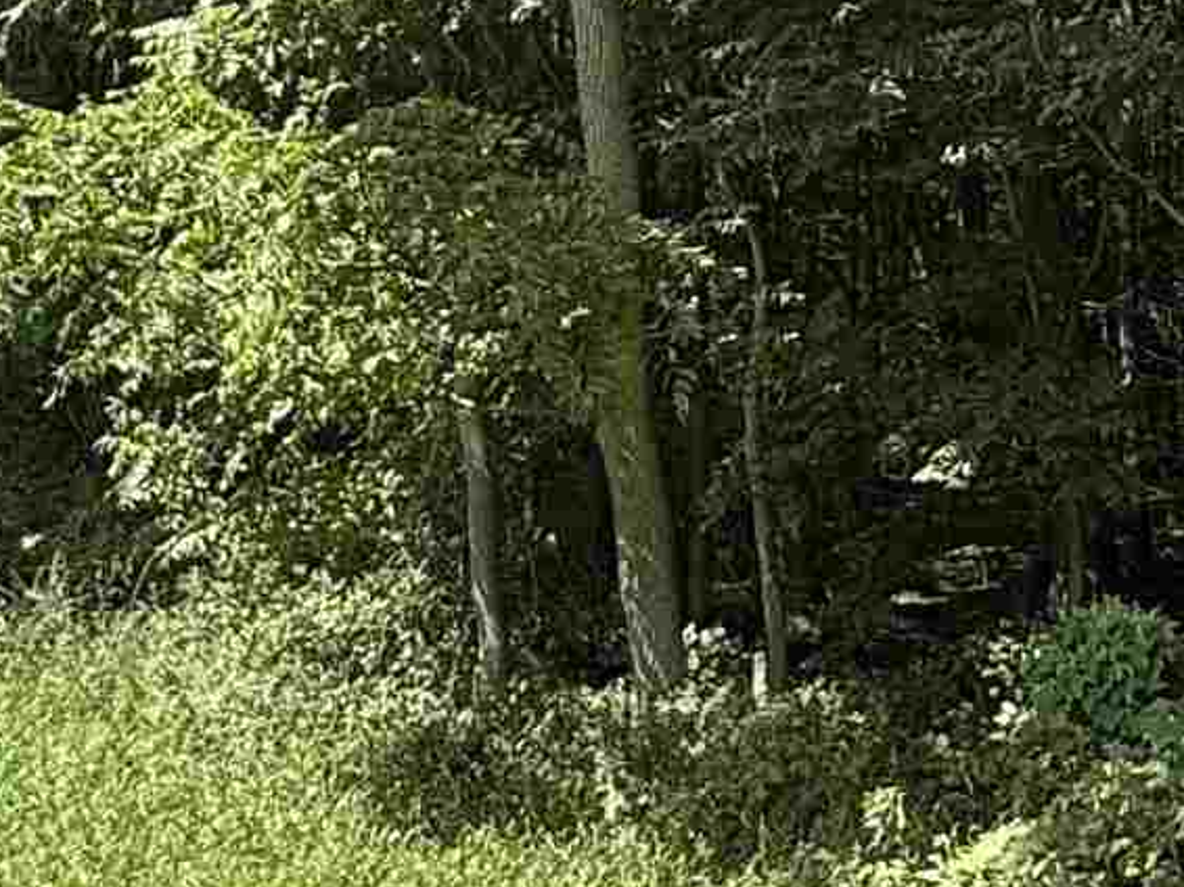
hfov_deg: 24.5
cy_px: 243
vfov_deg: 19.3
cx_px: 1190
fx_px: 2598
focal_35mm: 76
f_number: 2.2
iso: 50
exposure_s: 1/275
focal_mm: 2.22
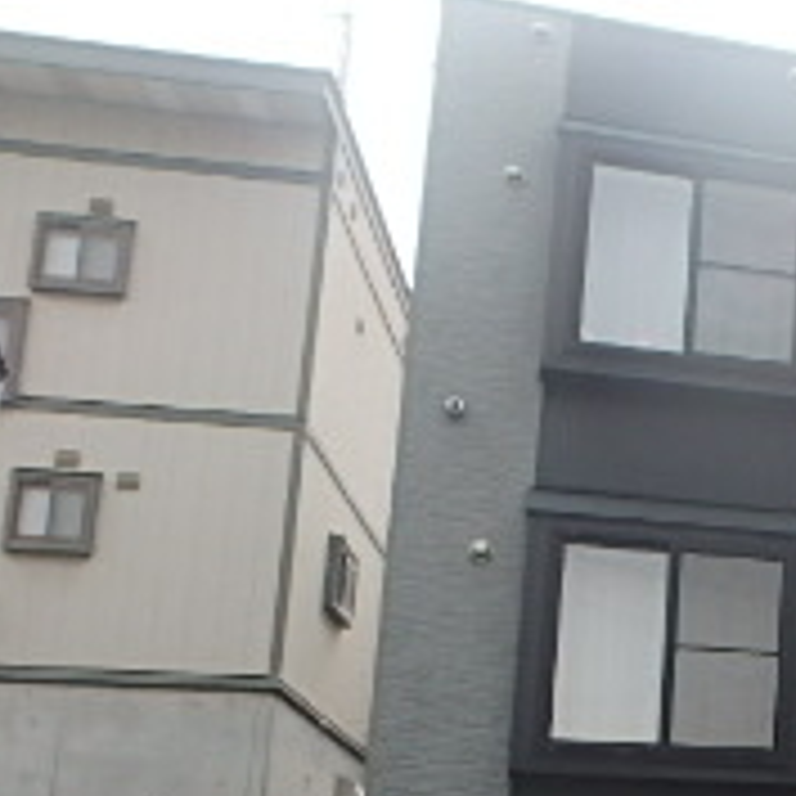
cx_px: 1219
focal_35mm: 67
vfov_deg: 25.3
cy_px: 643
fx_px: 1743
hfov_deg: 21.3
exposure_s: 1/500
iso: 125
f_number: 3.5
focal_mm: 3.7
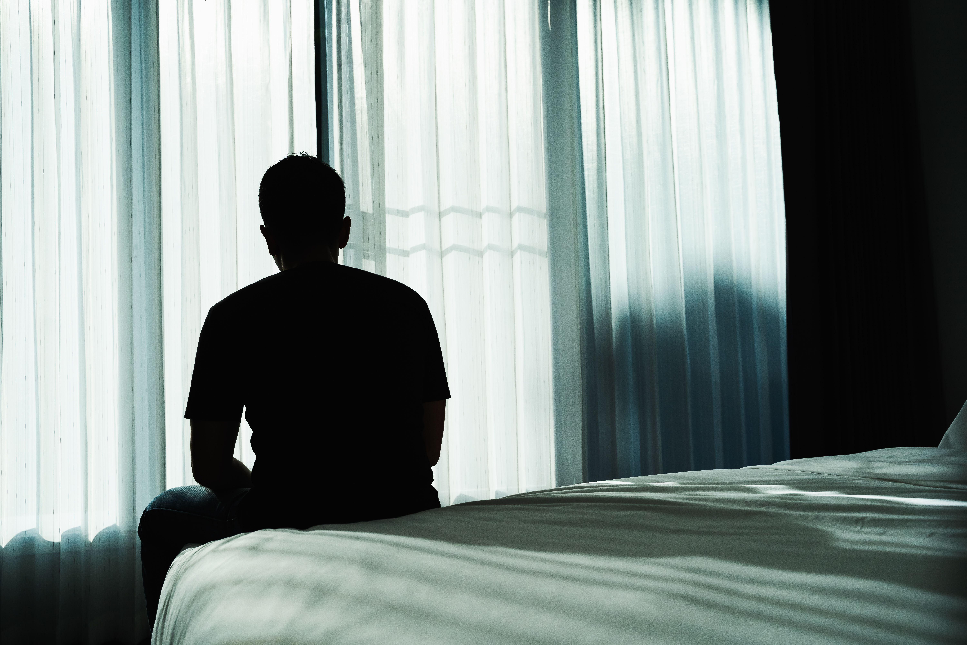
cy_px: 322
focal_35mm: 44
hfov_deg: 44.5
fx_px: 1182
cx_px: 484
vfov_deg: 30.5
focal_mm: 44
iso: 400
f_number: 4.5
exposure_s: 1/6400
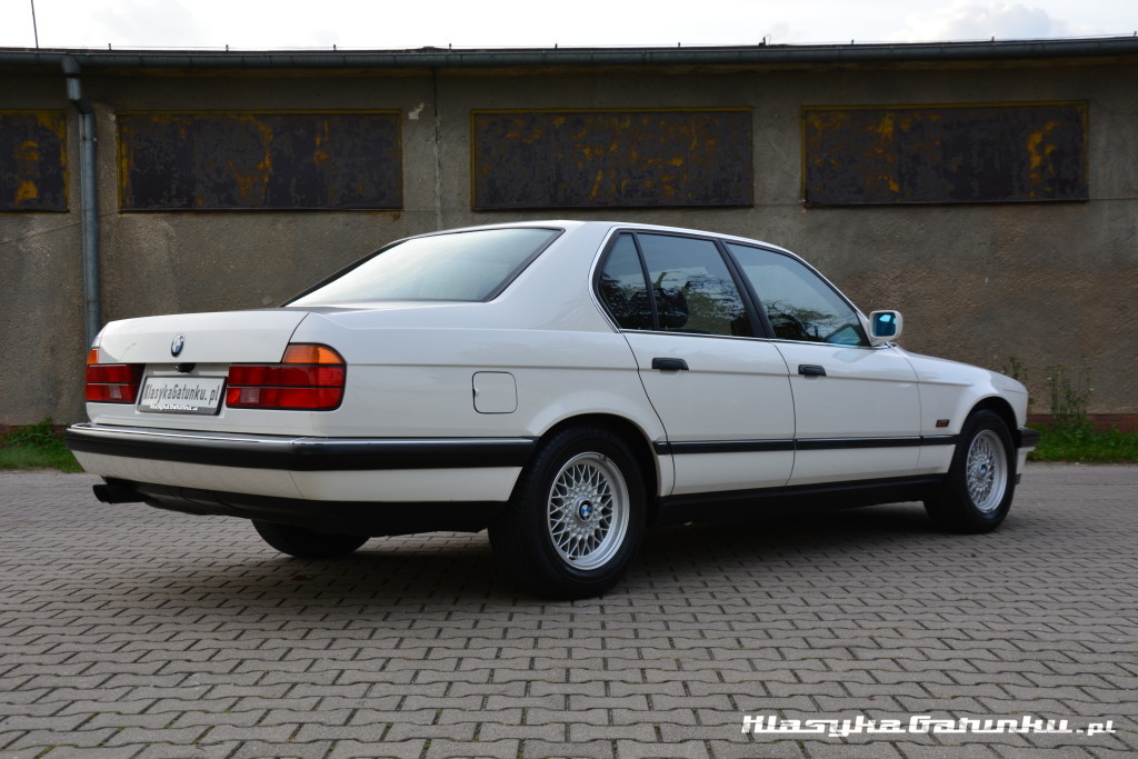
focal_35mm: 42
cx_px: 569
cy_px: 380
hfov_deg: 46.4
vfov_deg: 31.9
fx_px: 1328
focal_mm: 28
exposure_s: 1/60
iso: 280
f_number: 10
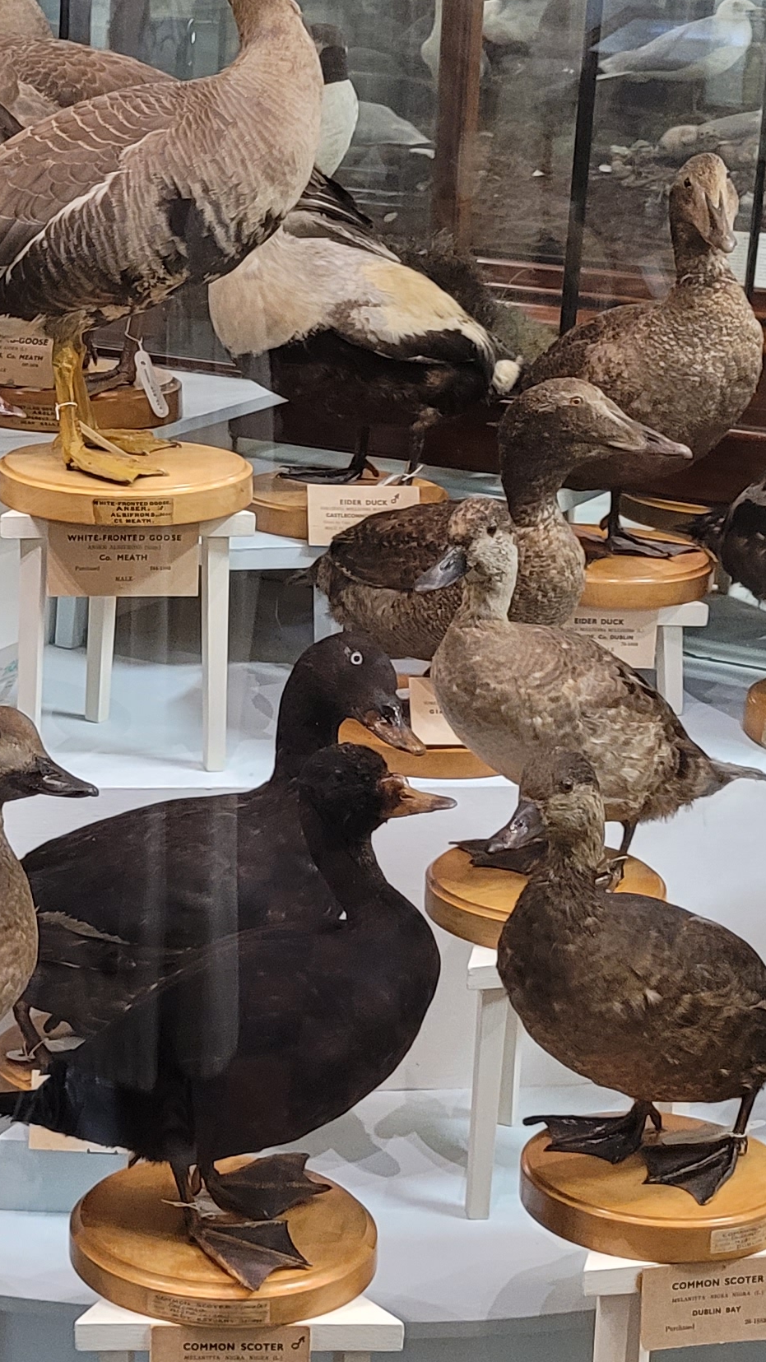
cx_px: 19
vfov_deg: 30.5
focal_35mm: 69
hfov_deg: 17.1
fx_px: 2491
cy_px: 542
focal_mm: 5.4
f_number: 1.8
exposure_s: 1/33
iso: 500
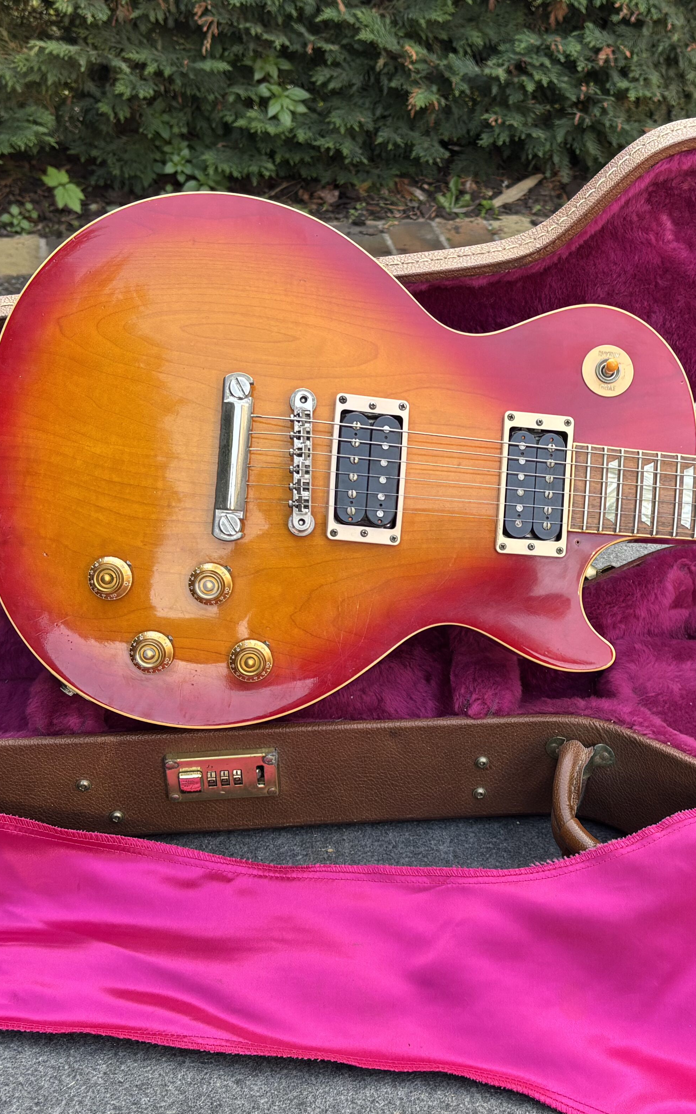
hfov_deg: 25.5
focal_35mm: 50
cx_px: 536
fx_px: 1517
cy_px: 599
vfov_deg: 40.3
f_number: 1.6
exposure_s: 1/121
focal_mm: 5.96
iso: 50
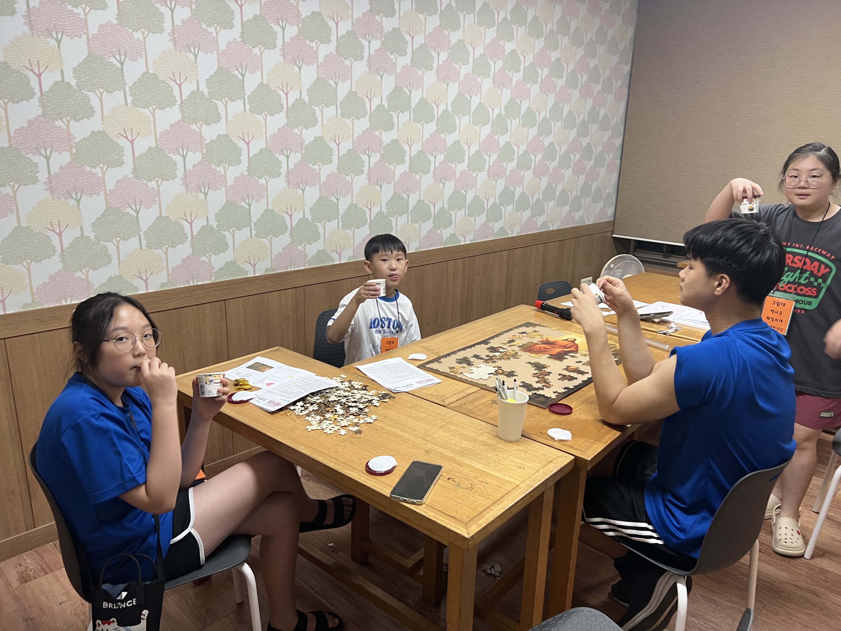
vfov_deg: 53.1
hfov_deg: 67.3
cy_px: 316
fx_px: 632
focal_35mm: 26
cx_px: 420
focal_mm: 5.7
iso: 80
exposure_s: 1/60
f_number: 1.5
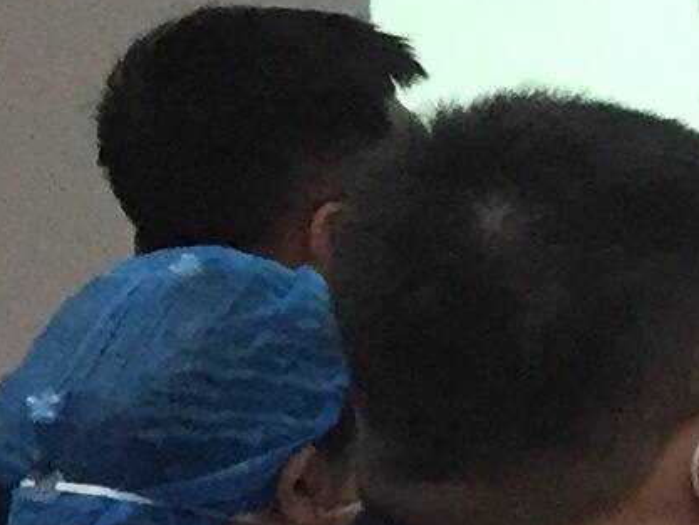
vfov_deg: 6.5
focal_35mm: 227
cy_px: 528
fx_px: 4585
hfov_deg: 7.1
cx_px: 2514
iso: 64
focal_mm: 4.15
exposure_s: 1/33
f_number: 2.2
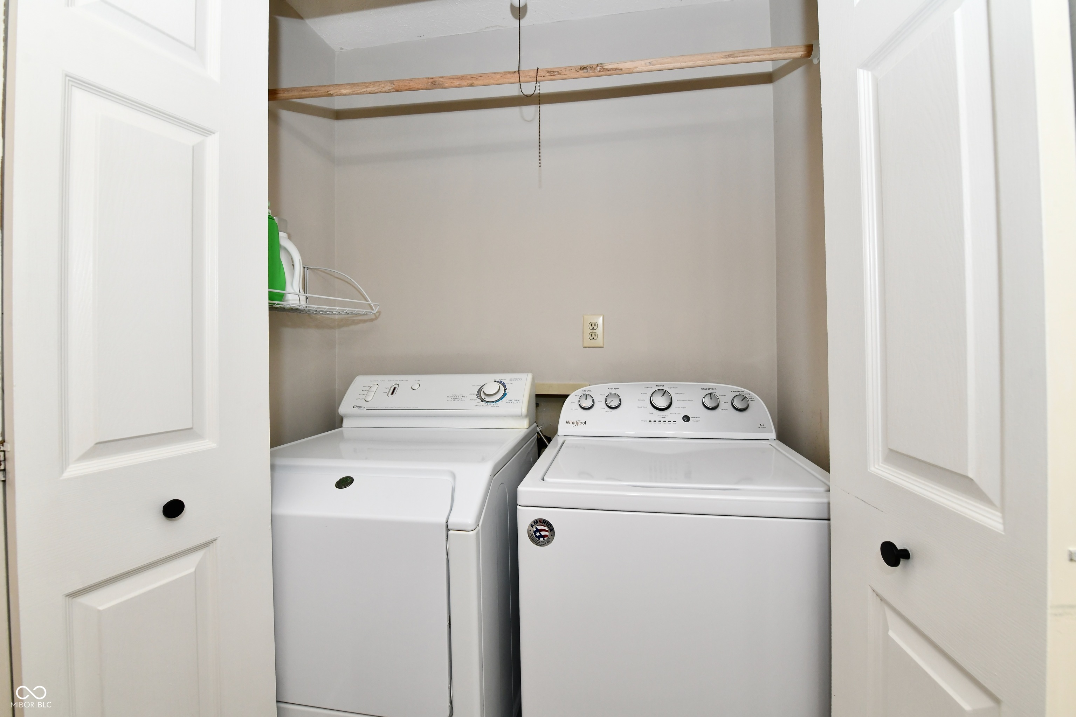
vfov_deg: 81.2
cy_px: 358
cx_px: 538
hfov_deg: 104.3
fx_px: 418
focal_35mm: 14
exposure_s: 1/60
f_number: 7.1
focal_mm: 14
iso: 1000
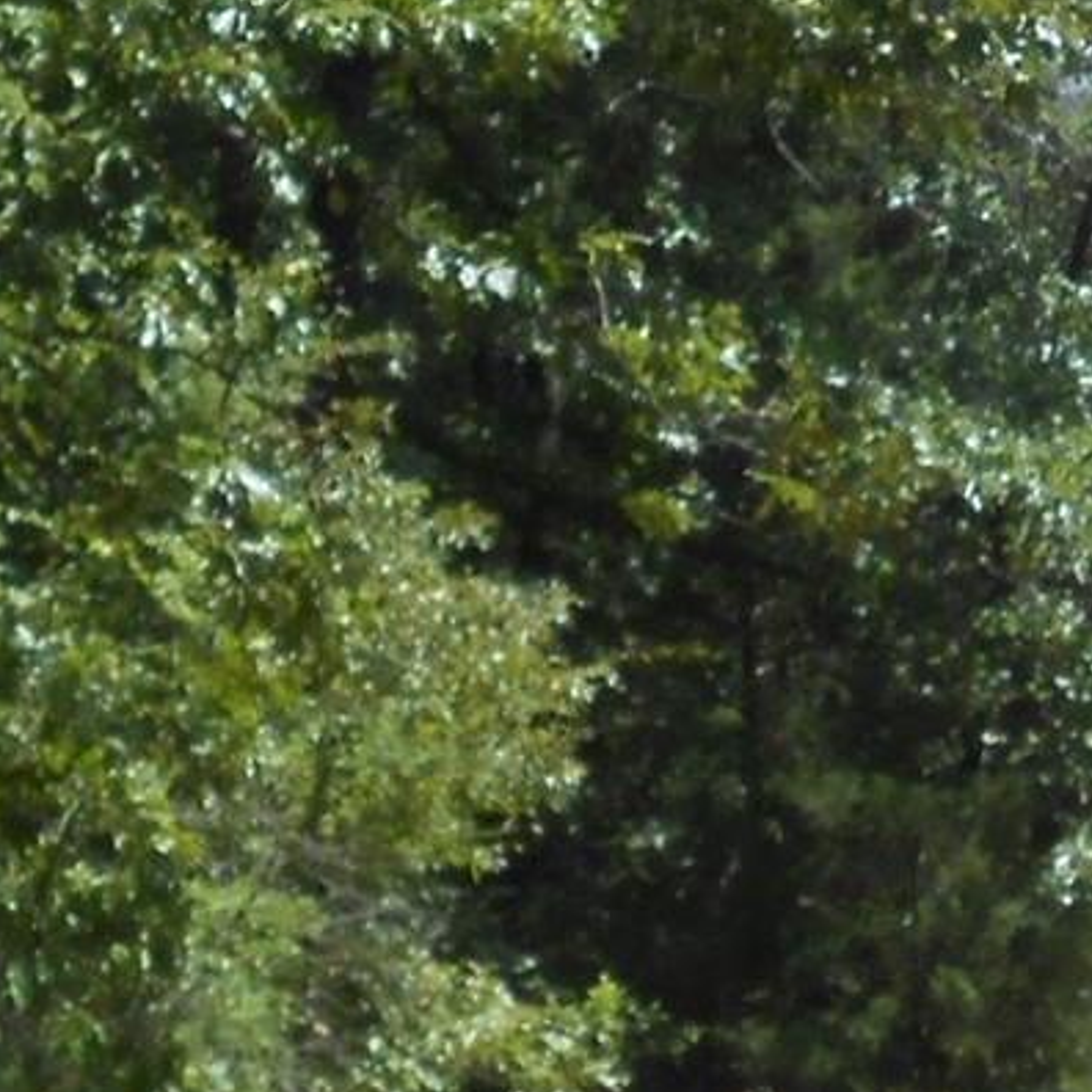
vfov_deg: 8.7
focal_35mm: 201
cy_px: 248
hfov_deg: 8.6
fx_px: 7174
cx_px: 1315
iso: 80
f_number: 4.5
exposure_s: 1/320
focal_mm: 7.8
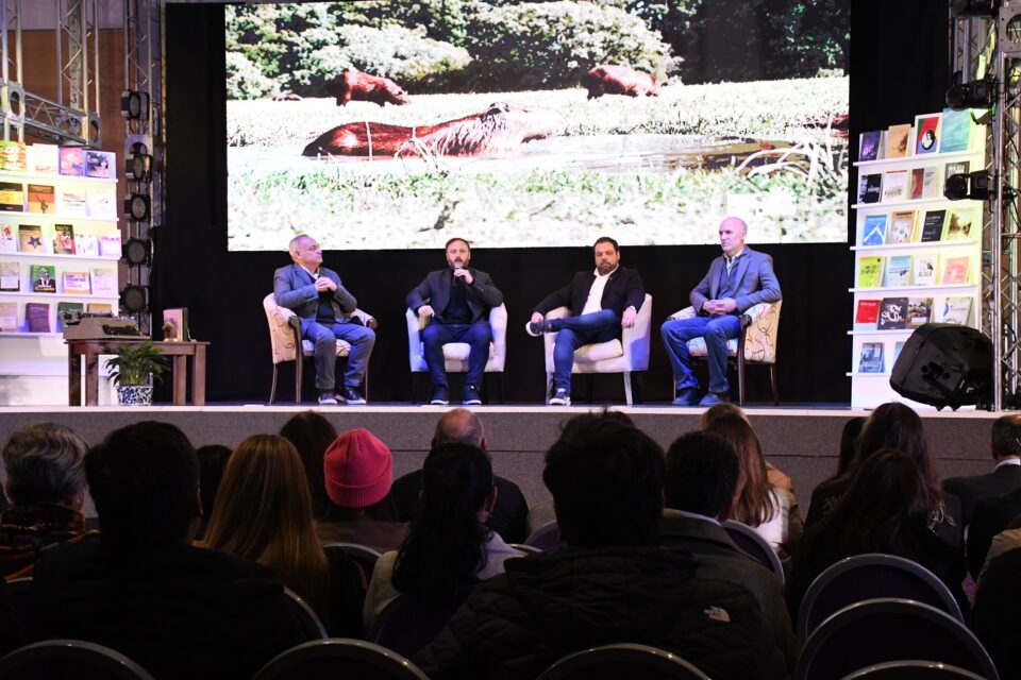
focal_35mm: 60
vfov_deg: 22.6
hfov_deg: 33.4
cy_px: 340
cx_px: 510
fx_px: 1702
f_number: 8
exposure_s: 1/160
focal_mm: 40
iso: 4000
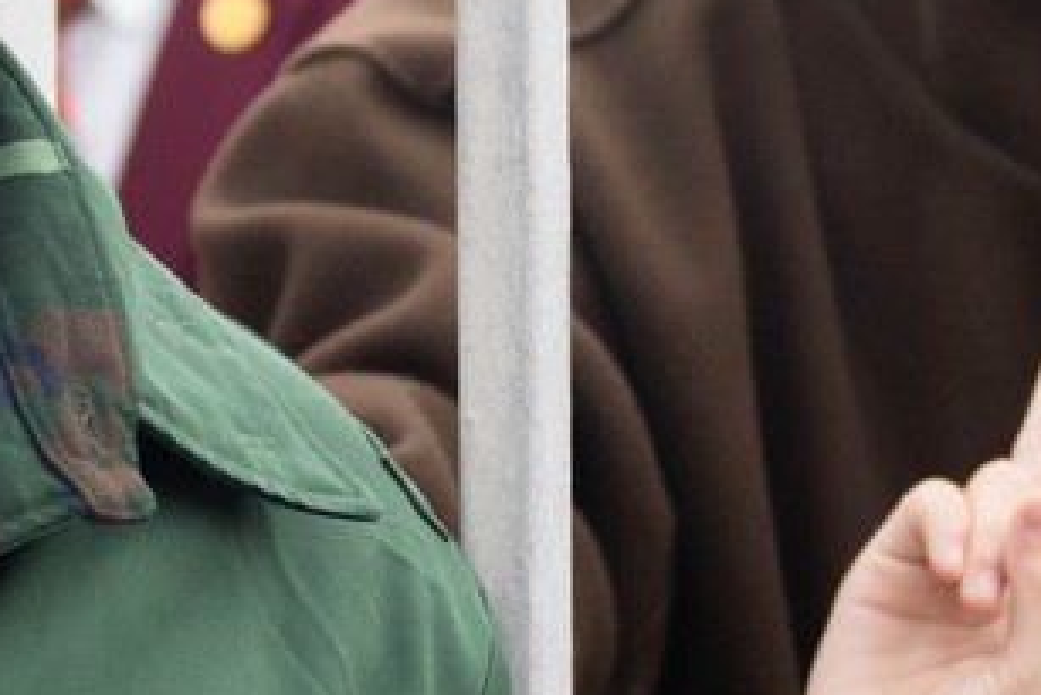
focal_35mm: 267
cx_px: 68
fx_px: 7724
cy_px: -46
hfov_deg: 7.7
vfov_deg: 5.1
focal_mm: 41
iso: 500
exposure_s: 1/1000
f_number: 2.8
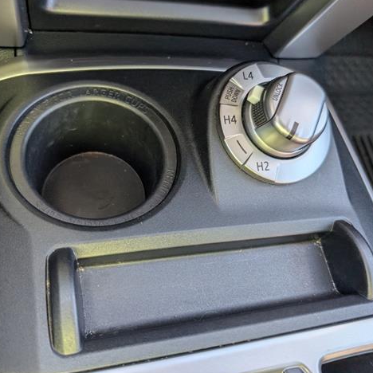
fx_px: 354
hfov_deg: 55.5
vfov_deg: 55.6
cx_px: 168
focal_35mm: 29
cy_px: 186
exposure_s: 1/312
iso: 375
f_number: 1.68
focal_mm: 6.9
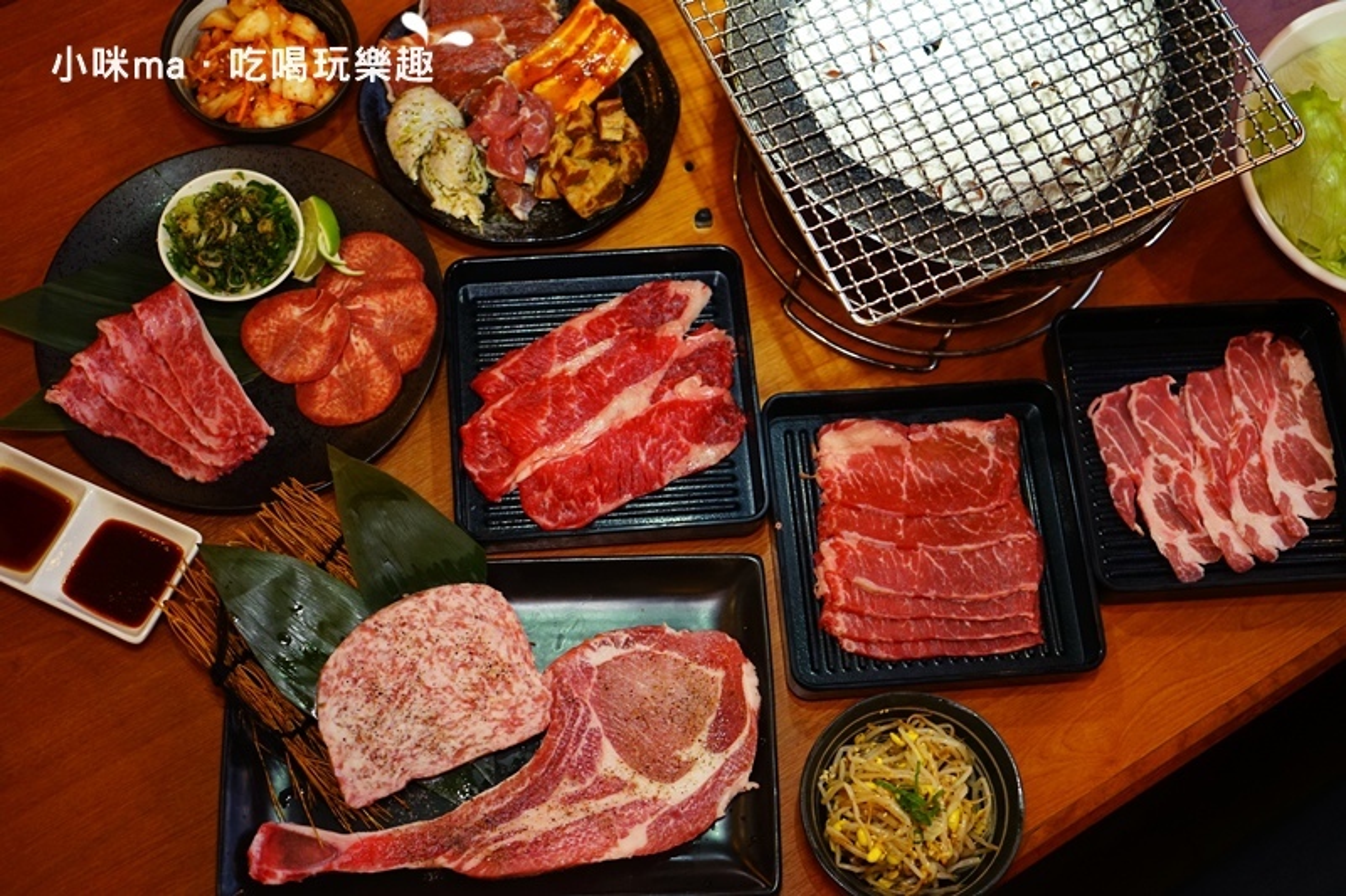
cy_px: 448
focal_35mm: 43
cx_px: 673
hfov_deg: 45.4
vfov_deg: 31.2
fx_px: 1607
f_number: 4.5
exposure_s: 1/60
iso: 1600
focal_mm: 43
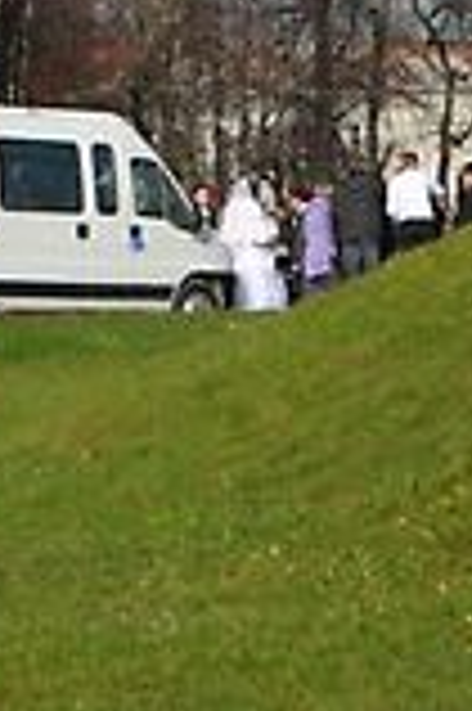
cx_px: 13
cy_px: -598
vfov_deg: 8.9
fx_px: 4375
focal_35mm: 222
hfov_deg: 6.2
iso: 100
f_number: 8
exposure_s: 1/250
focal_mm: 26
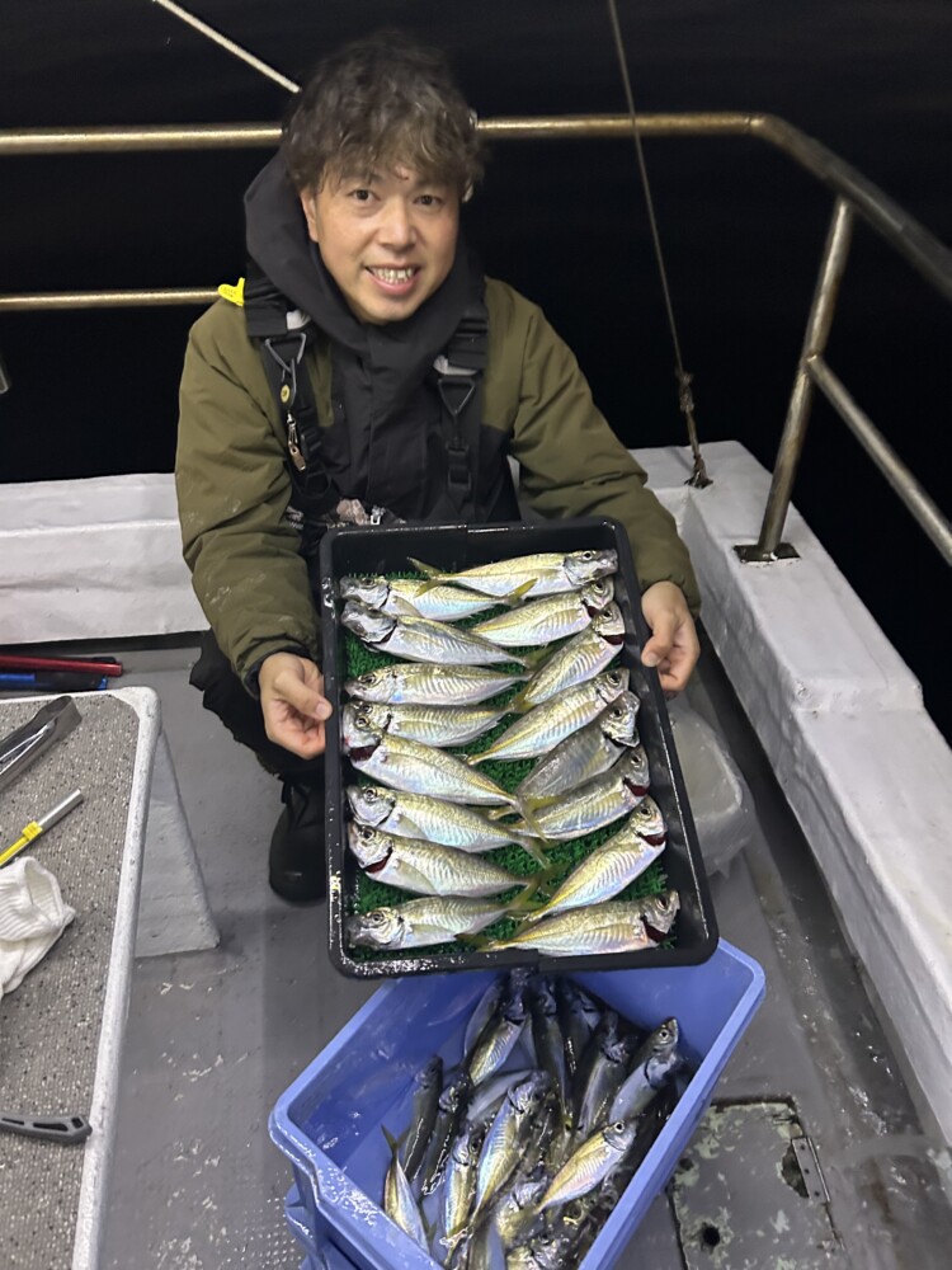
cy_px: 635
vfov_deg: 67.3
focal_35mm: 26
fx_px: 953
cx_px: 476
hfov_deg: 53.1
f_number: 1.5
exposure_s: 1/39
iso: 640
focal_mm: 5.7
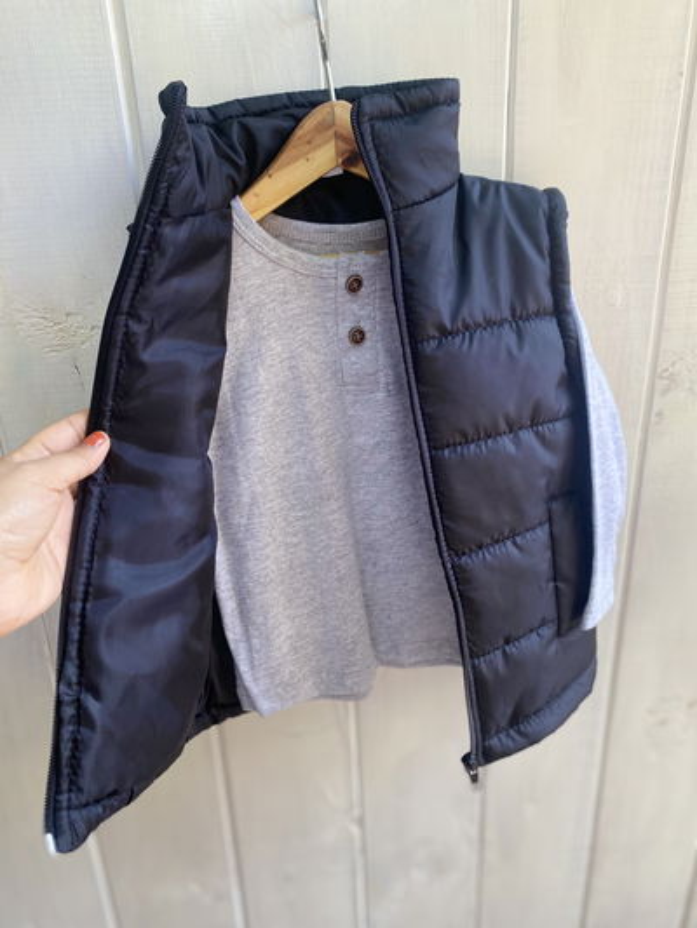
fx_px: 698
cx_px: 348
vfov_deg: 67.3
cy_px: 464
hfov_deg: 53.1
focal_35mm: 26
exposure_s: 1/121
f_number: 1.8
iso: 125
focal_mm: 4.25
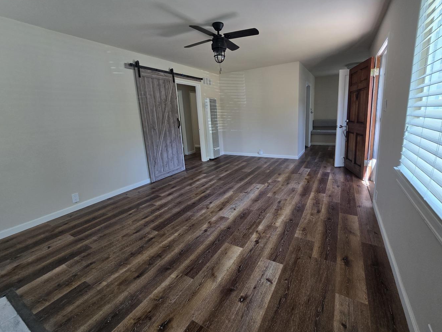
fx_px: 179
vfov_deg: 85.6
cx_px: 231
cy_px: 160
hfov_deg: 102.0
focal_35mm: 14
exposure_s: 1/60
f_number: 2.2
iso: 80
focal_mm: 2.2
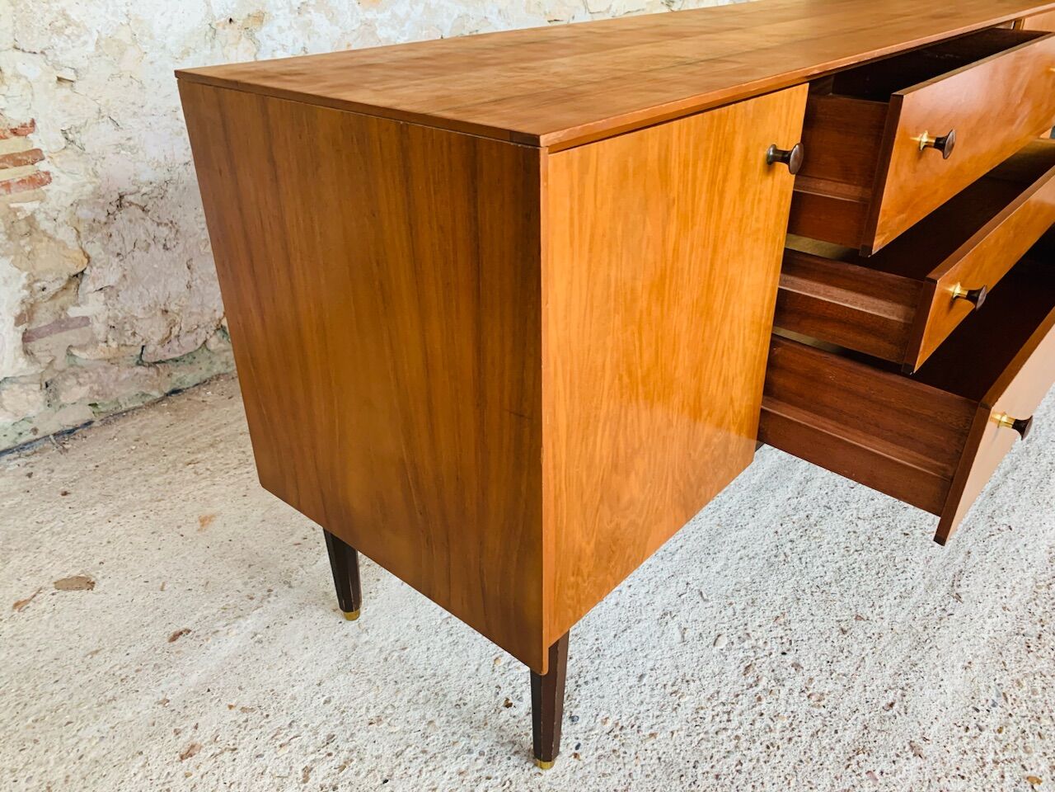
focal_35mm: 26
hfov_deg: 67.3
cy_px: 396
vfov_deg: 53.1
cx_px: 528
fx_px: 792
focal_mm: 4.25
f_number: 1.8
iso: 200
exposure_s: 1/60
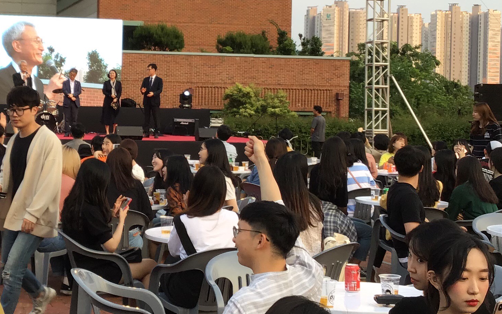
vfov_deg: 17.8
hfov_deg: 27.7
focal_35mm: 73
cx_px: 105
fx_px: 999
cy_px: 110
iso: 32
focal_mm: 3.3
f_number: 2.4
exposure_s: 1/120
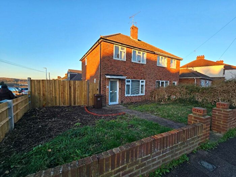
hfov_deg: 106.2
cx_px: 118
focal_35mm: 13
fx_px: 89
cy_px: 88
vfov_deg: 89.9
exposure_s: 1/309
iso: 50
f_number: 2.2
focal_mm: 2.2
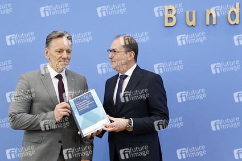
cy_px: 81
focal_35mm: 53
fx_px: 356
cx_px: 119
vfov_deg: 25.5
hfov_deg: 37.5
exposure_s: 1/800
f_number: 4.5
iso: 4000
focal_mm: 50
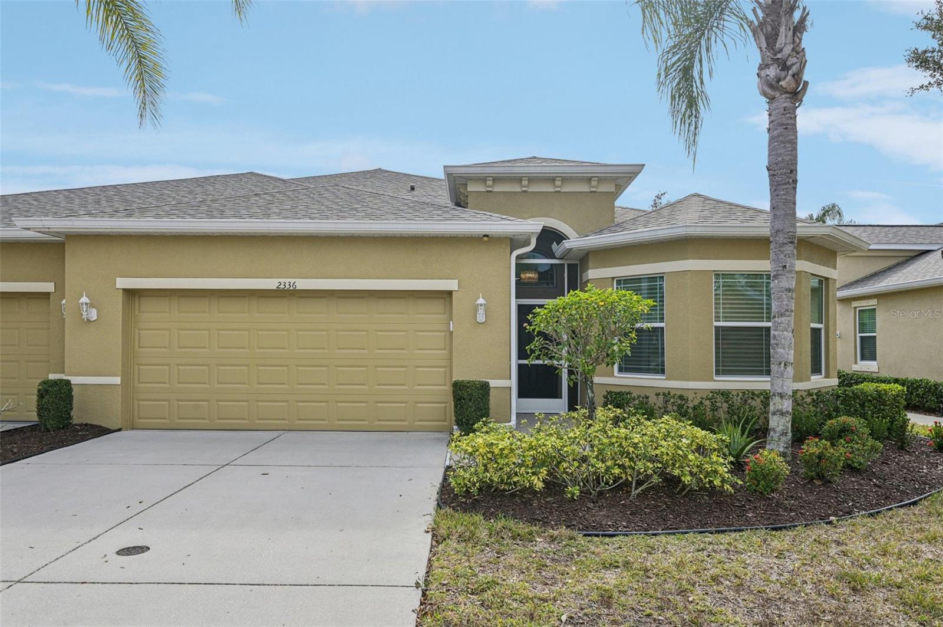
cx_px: 472
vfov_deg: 57.1
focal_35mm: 22
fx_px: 576
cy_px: 314
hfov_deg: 78.6
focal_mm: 22
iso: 400
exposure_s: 1/800
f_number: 8
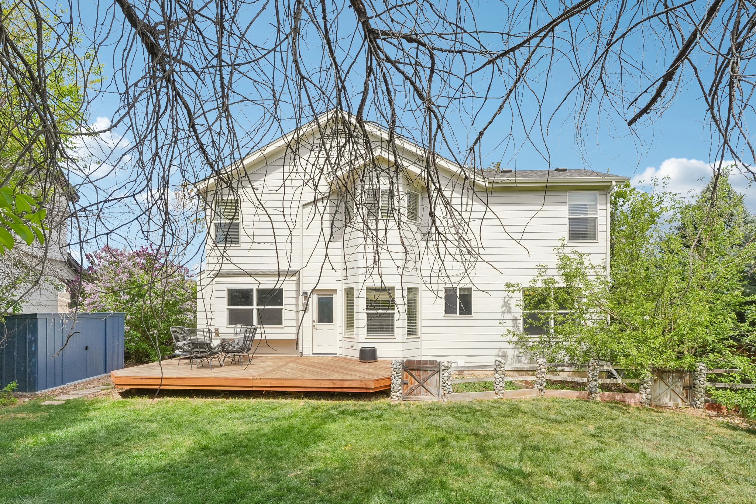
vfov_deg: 75.1
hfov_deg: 98.2
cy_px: 252
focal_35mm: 16
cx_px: 378
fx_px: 328
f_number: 8
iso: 800
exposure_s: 1/800
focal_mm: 10.4
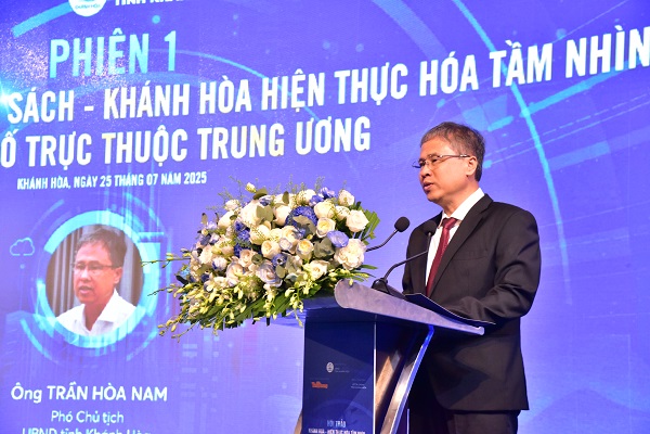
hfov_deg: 28.8
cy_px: 217
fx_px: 1264
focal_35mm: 70
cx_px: 325
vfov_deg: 19.5
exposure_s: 1/80
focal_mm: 70
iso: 4000
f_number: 9
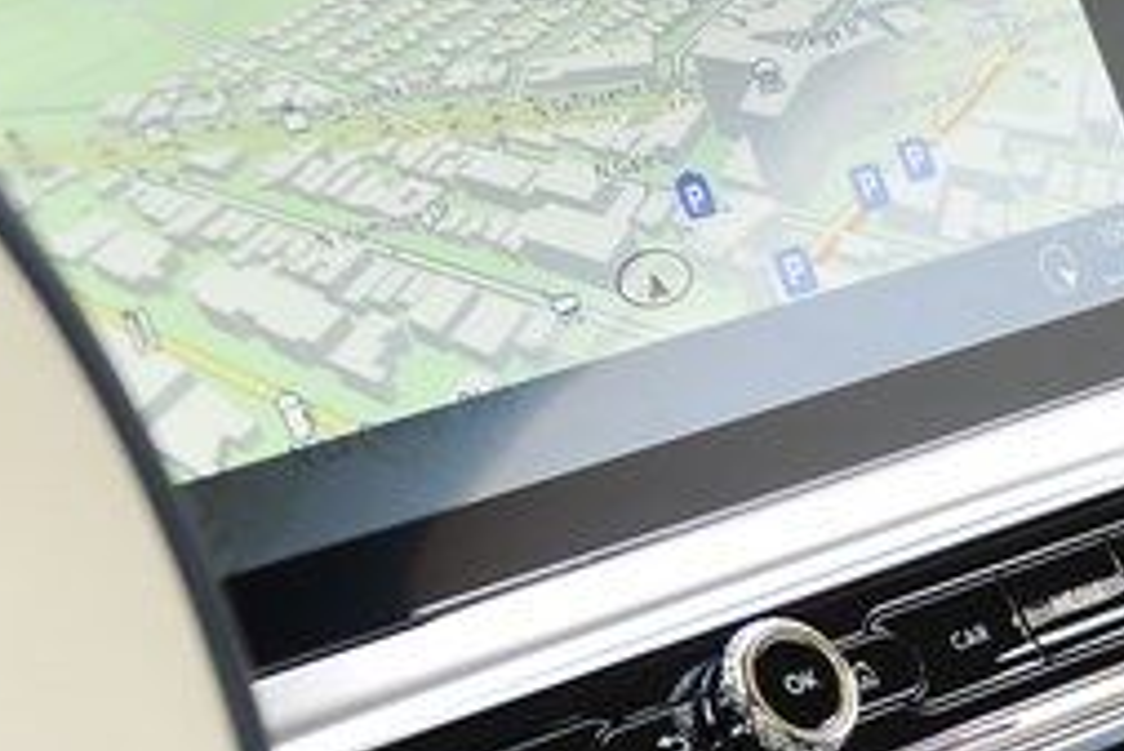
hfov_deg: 9.5
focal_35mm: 209
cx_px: 1890
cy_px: 953
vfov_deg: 6.5
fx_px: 6529
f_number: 4.2
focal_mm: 44
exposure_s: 1/160
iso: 320
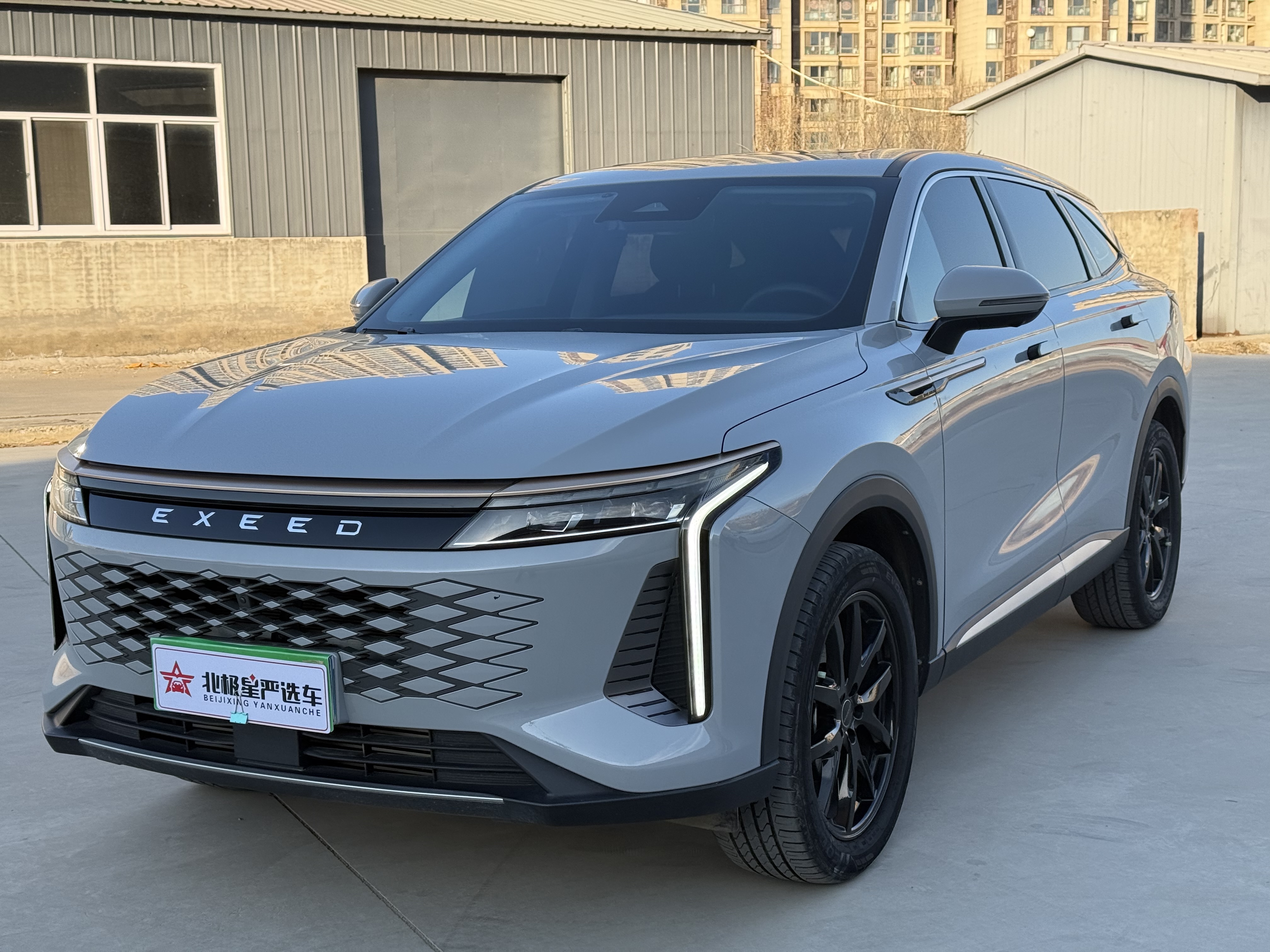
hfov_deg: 39.7
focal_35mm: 48
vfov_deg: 30.3
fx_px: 1761
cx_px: 635
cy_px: 476
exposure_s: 1/1377
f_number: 1.78
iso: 64
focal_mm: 6.76
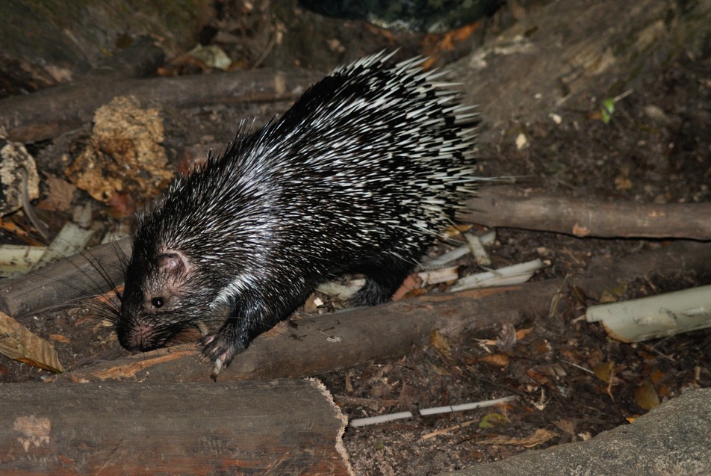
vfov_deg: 12.2
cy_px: 228
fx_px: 2234
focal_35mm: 113
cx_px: 336
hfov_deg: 18.1
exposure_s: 1/60
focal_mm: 70
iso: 200
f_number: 4
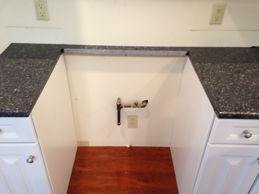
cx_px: 130
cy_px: 97
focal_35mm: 33
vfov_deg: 42.9
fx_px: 247
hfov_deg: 55.4
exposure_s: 1/20
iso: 125
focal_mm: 4.13
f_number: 2.4
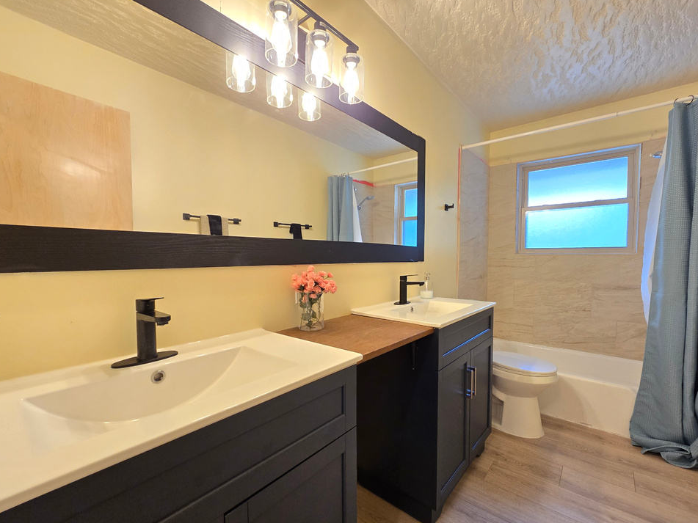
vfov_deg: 85.6
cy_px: 277
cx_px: 359
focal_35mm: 14
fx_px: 282
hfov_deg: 102.0
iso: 200
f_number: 2.2
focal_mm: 2.2
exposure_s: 1/60
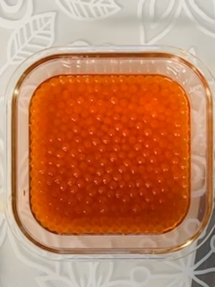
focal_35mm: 52
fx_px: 431
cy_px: 144
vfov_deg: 36.8
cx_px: 108
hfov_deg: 28.0
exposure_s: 1/60
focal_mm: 6
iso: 200
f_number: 2.4
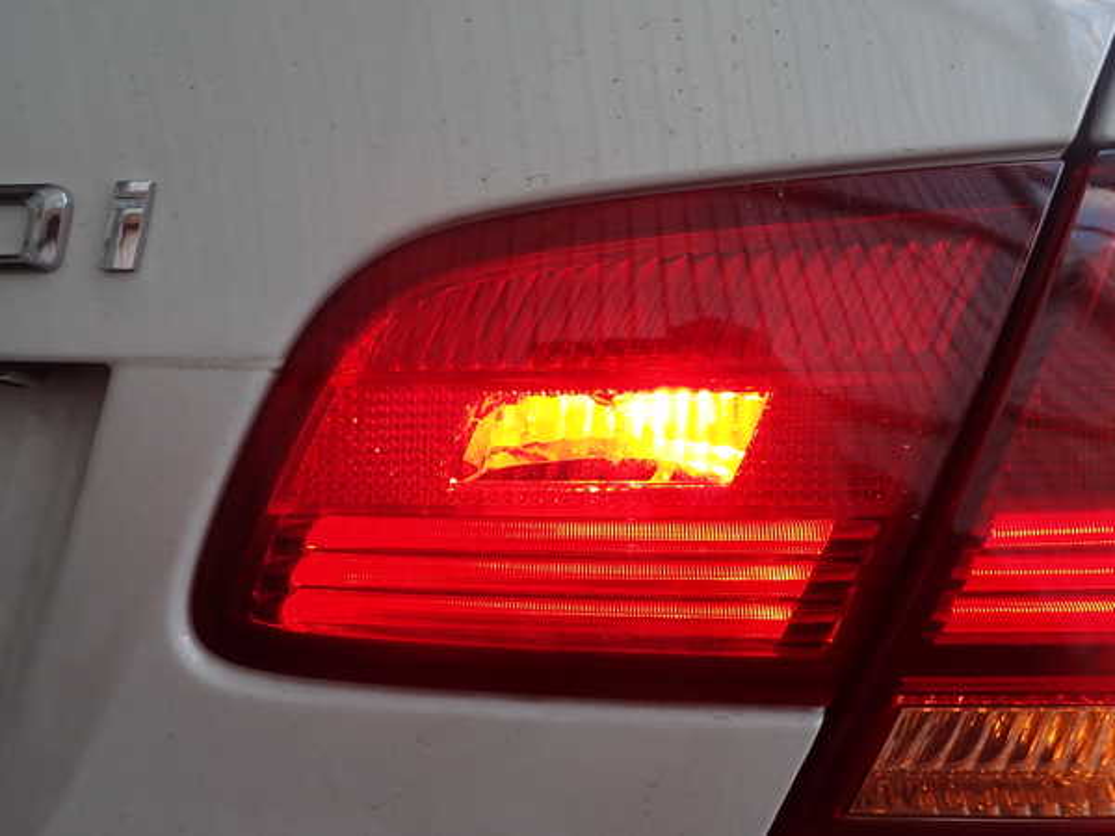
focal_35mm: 25
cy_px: 418
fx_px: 805
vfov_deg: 54.9
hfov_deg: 69.4
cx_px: 558
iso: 100
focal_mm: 4.5
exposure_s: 1/200
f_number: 2.8
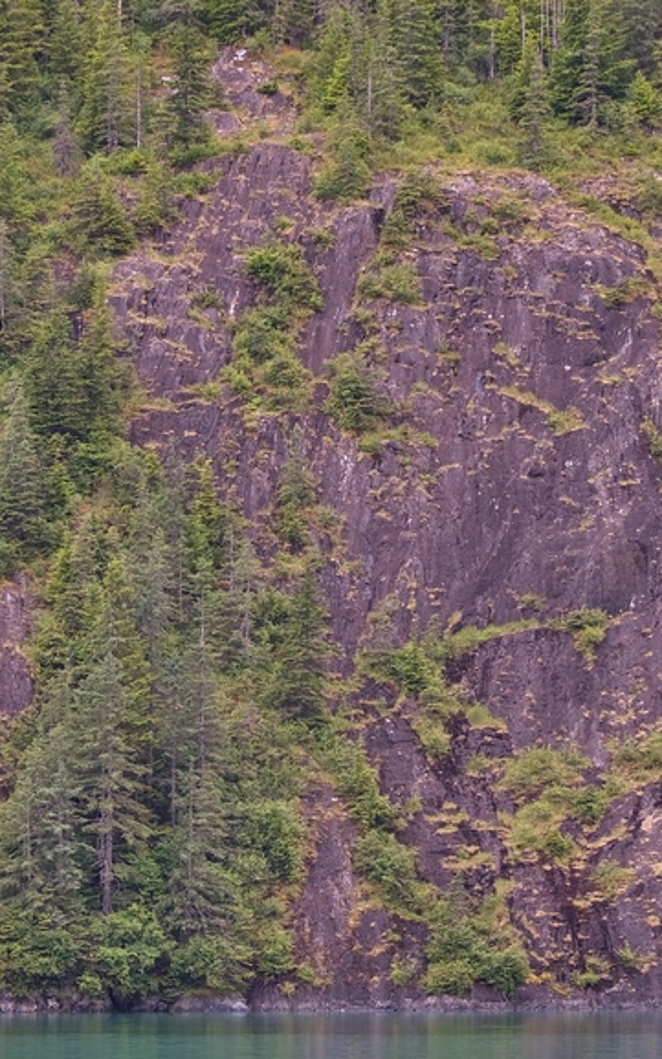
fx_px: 5343
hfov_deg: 7.1
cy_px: 423
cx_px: 407
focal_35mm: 185
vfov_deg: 11.3
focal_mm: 82
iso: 220
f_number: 4.5
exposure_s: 1/200
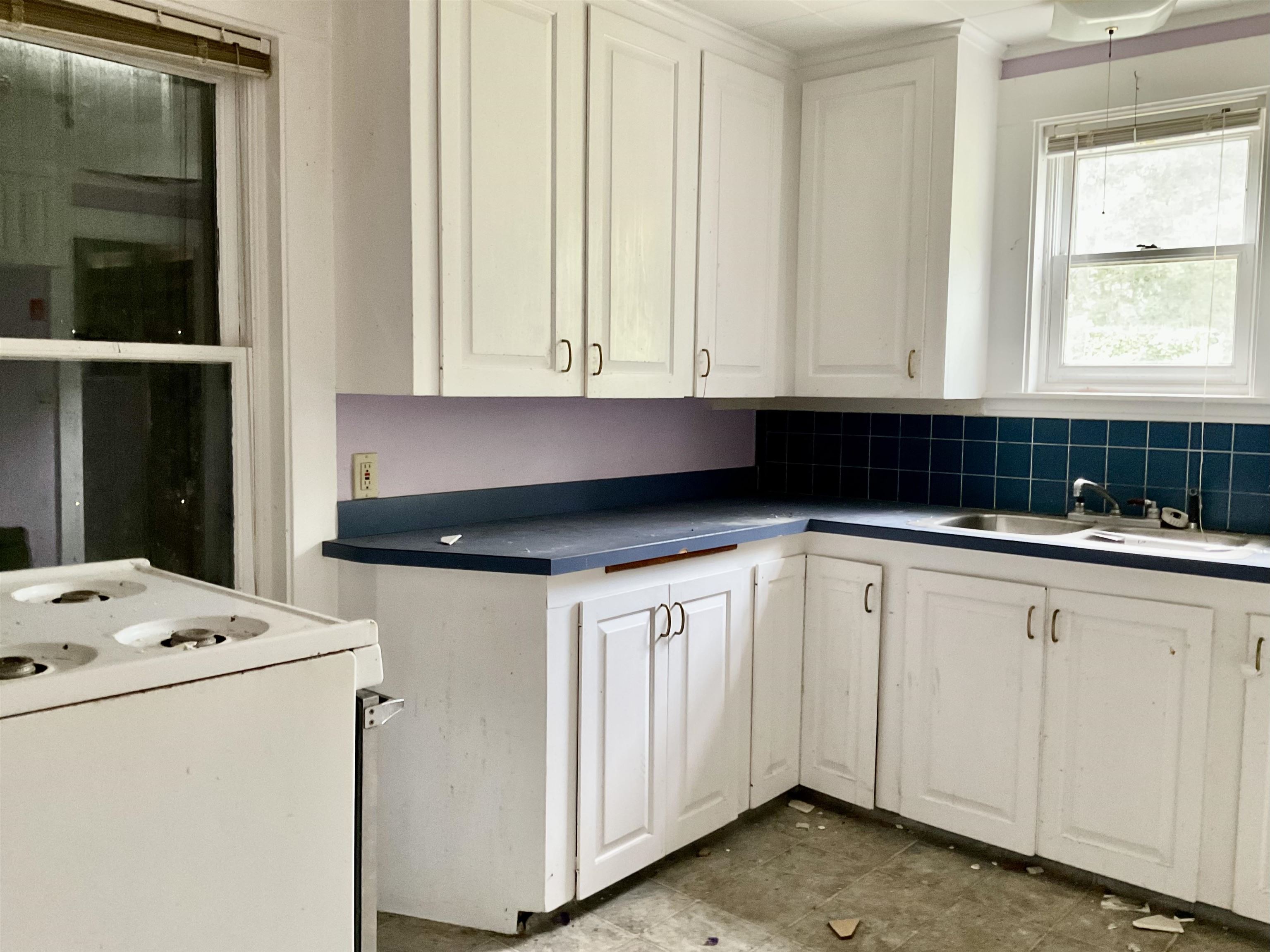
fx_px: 1064
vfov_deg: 48.2
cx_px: 635
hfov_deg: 61.7
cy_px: 476
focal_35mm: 29
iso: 200
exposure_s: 1/40
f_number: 1.8
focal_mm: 3
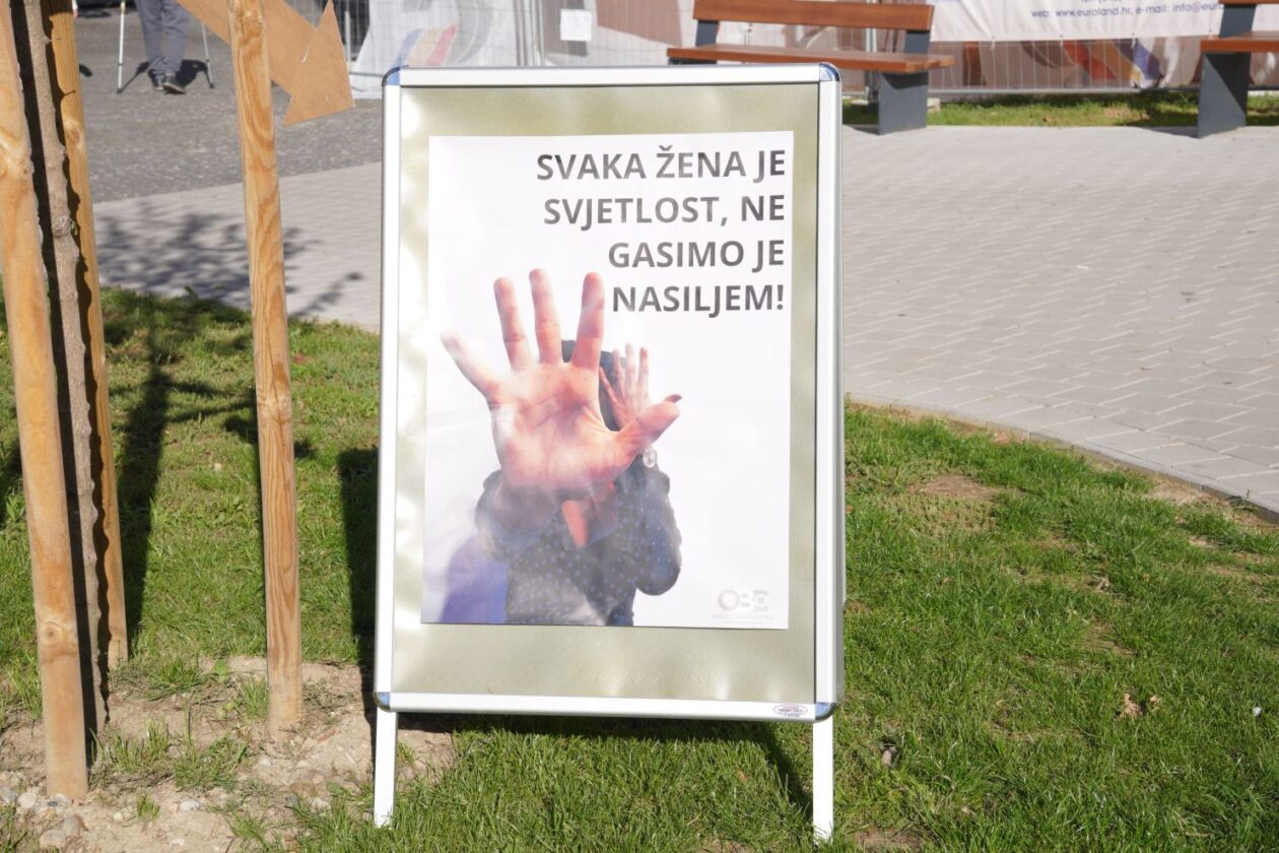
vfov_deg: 21.4
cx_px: 640
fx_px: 2259
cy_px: 426
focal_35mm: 64
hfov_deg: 31.6
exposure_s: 1/320
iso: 100
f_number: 7.1
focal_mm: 42.4
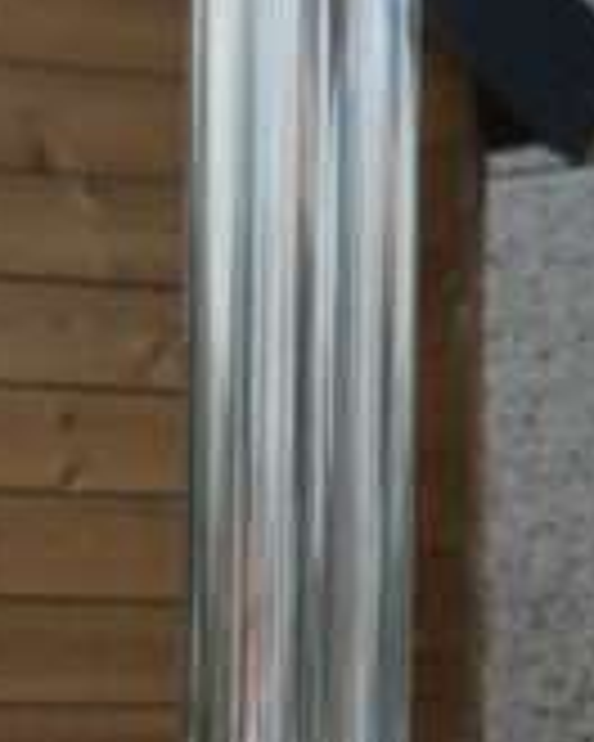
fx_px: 5120
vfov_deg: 8.0
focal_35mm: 233
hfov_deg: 6.6
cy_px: 1297
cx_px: -243
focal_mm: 40
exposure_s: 1/640
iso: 800
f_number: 13
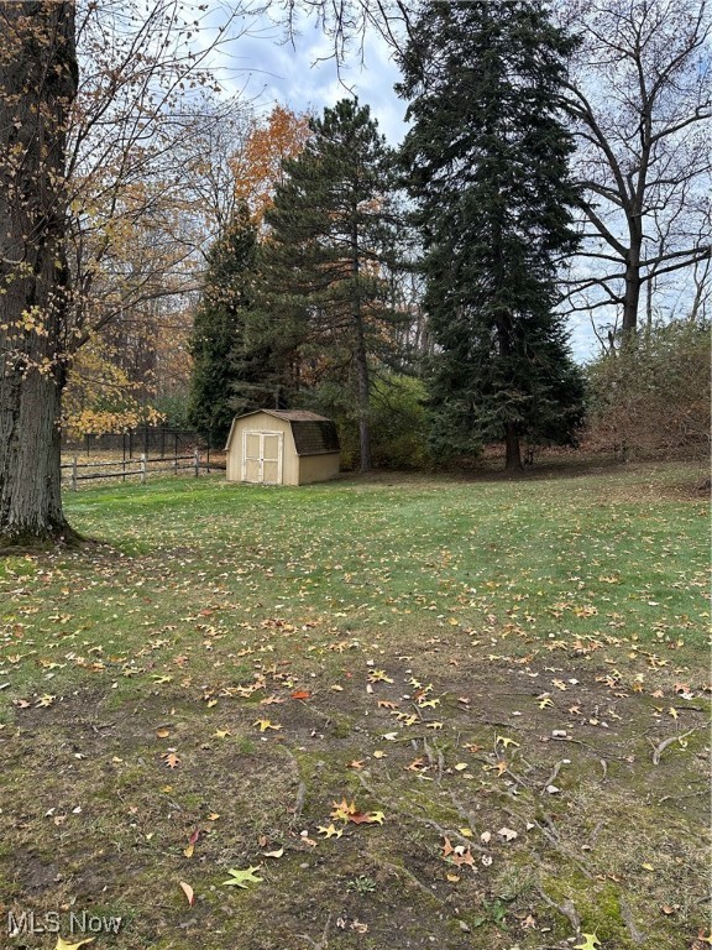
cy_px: 475
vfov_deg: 71.6
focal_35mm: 24
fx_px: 658
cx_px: 356
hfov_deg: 56.8
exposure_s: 1/879
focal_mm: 6.86
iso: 80
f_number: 1.78
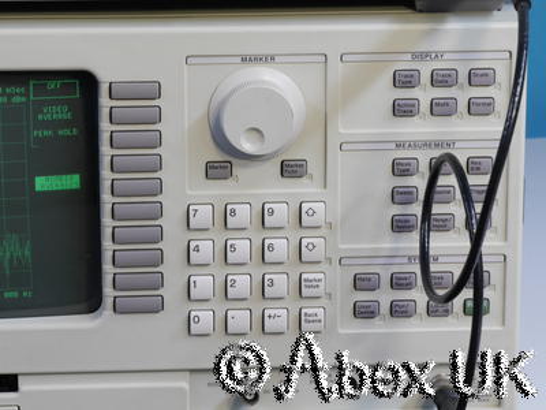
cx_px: 273
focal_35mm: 162
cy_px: 205
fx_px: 2555
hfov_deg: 12.2
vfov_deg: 9.2
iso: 400
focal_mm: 81
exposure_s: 1/2
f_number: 14
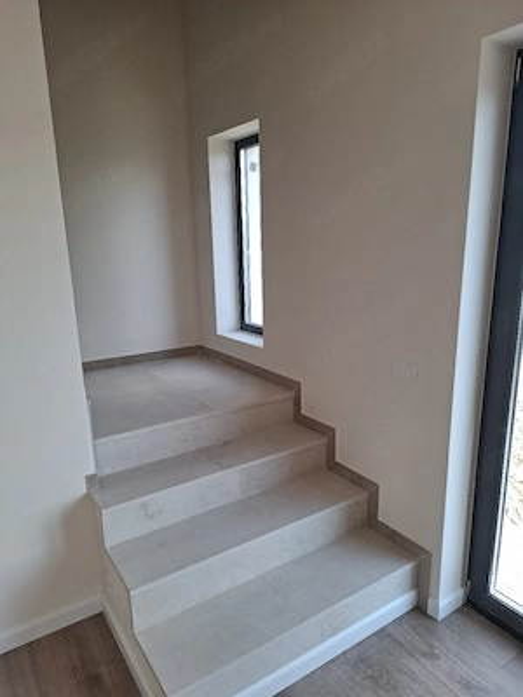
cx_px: 262
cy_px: 348
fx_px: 463
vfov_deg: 73.9
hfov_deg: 58.9
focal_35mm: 23
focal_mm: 5.54
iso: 50
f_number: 1.8
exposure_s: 1/141
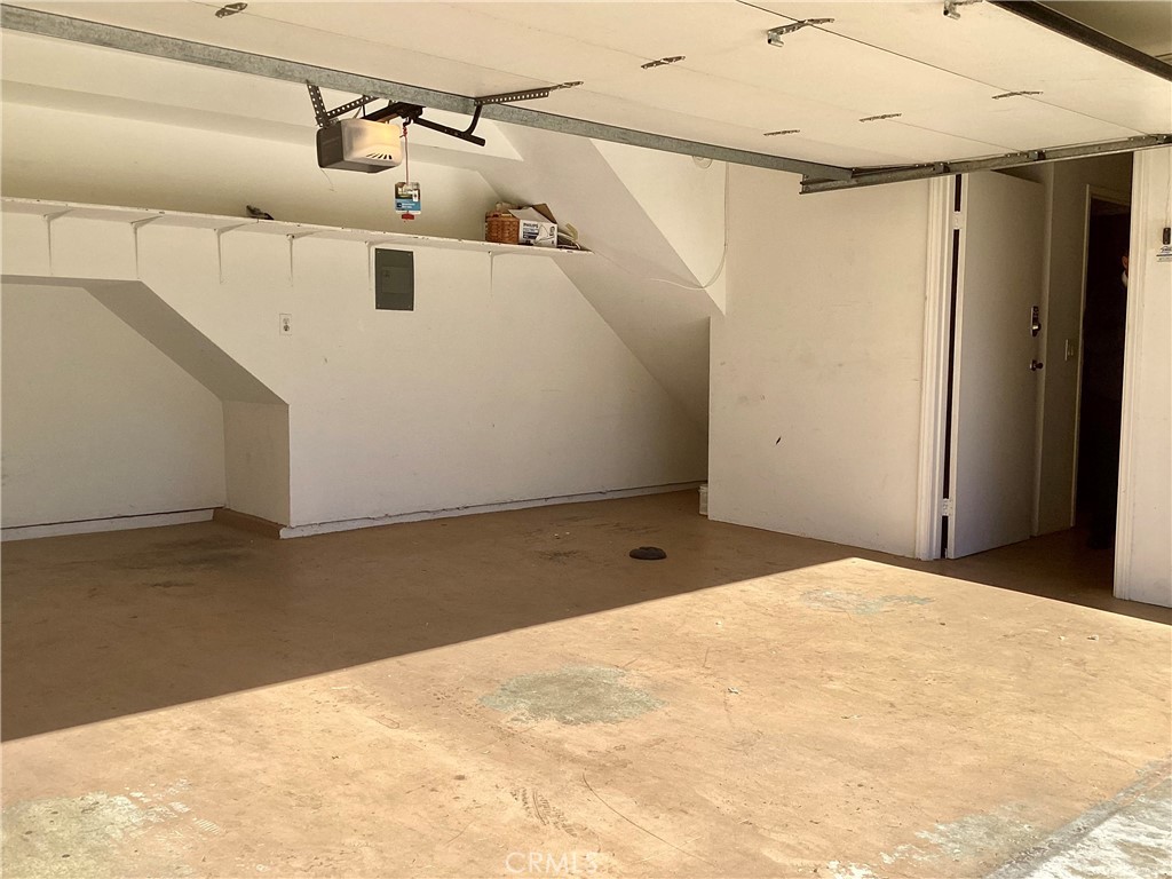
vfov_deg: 45.4
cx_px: 586
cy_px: 440
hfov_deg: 58.4
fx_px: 1050
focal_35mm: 31
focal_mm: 3.3
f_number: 2.4
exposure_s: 1/715
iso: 25
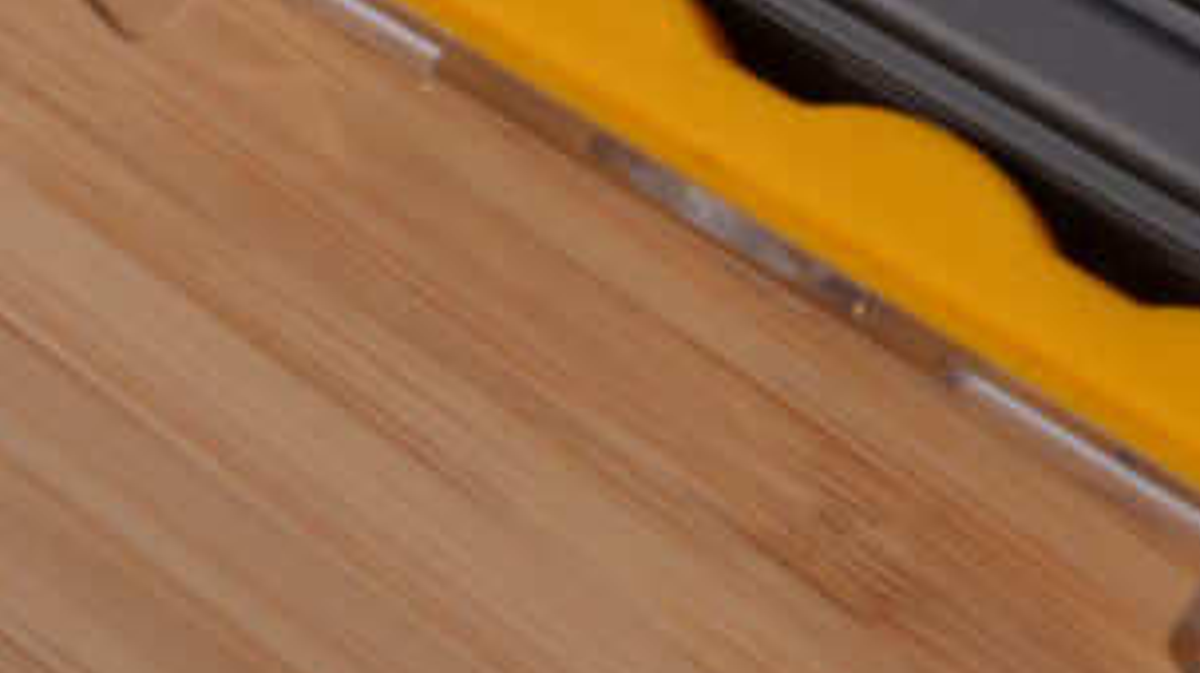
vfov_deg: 7.0
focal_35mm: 170
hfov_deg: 12.5
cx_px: 1232
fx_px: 5406
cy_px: -424
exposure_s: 1/160
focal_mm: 48
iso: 200
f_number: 20
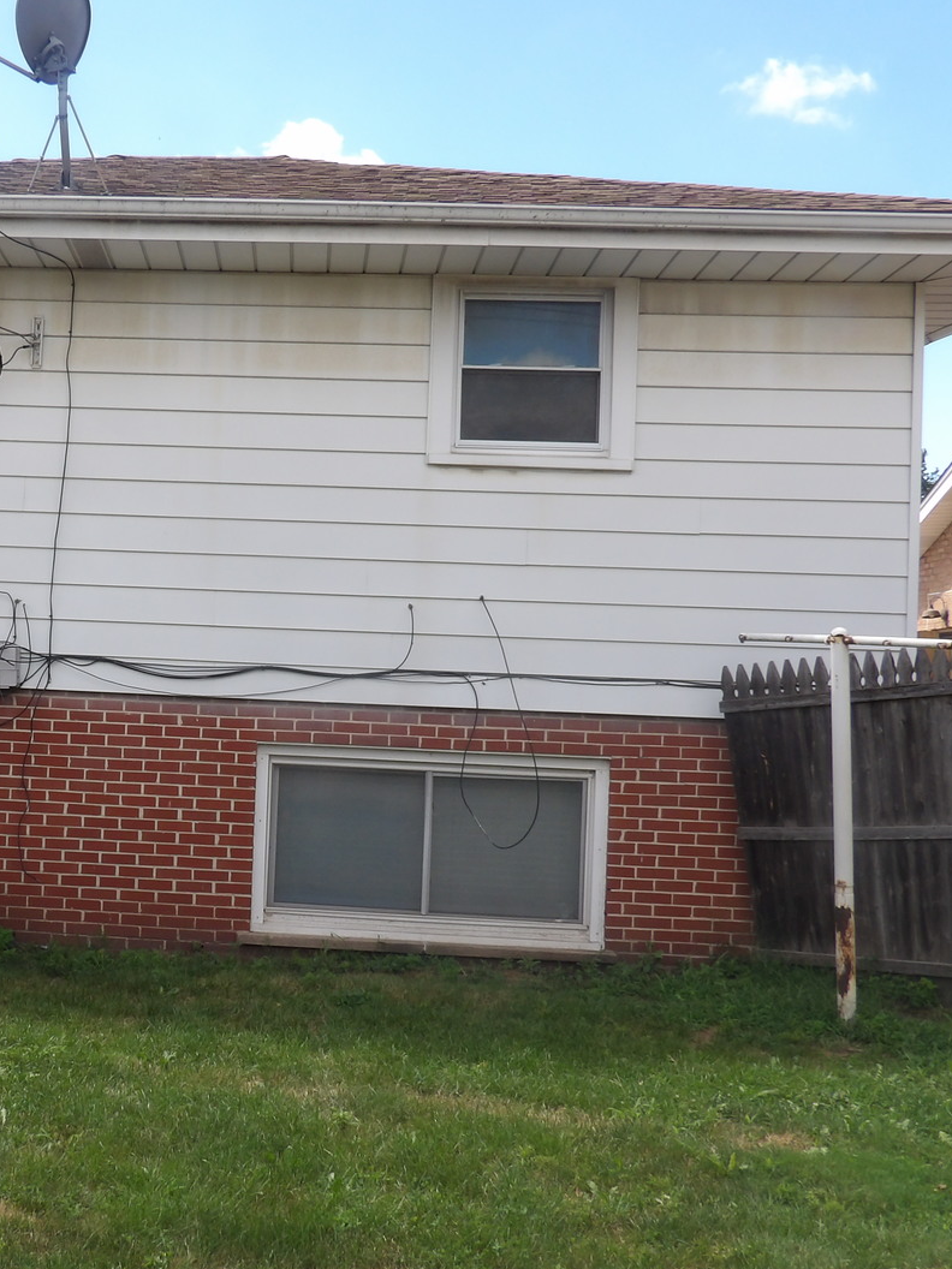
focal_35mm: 45
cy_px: 648
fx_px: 1650
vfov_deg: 42.1
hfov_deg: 30.9
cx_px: 123
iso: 100
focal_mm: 5.9
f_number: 7.1
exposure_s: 1/108
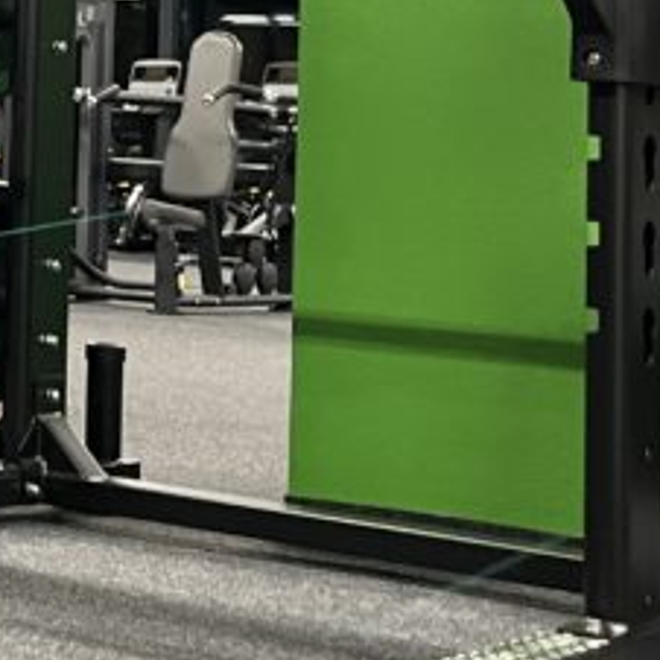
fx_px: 2243
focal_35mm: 104
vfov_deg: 16.3
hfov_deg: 15.1
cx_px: -415
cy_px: -58
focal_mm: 5.1
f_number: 1.6
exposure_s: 1/33
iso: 400
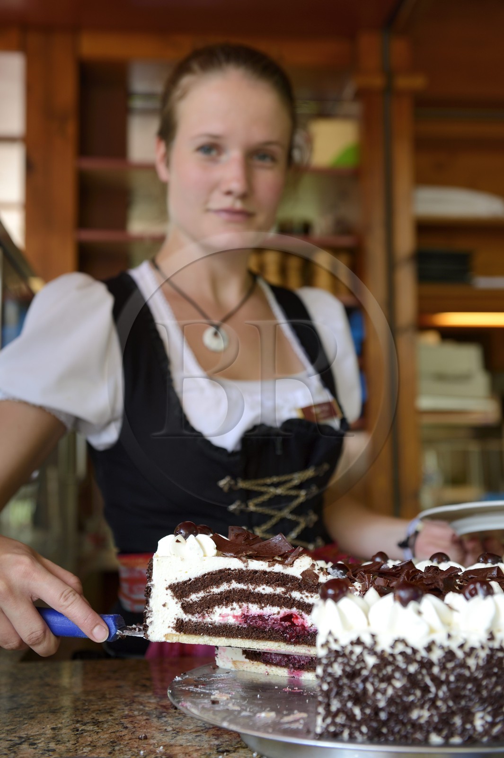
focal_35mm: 48
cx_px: 252
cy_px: 379
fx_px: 1009
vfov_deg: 41.1
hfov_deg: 28.0
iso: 200
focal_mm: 48
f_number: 3.5
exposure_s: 1/100
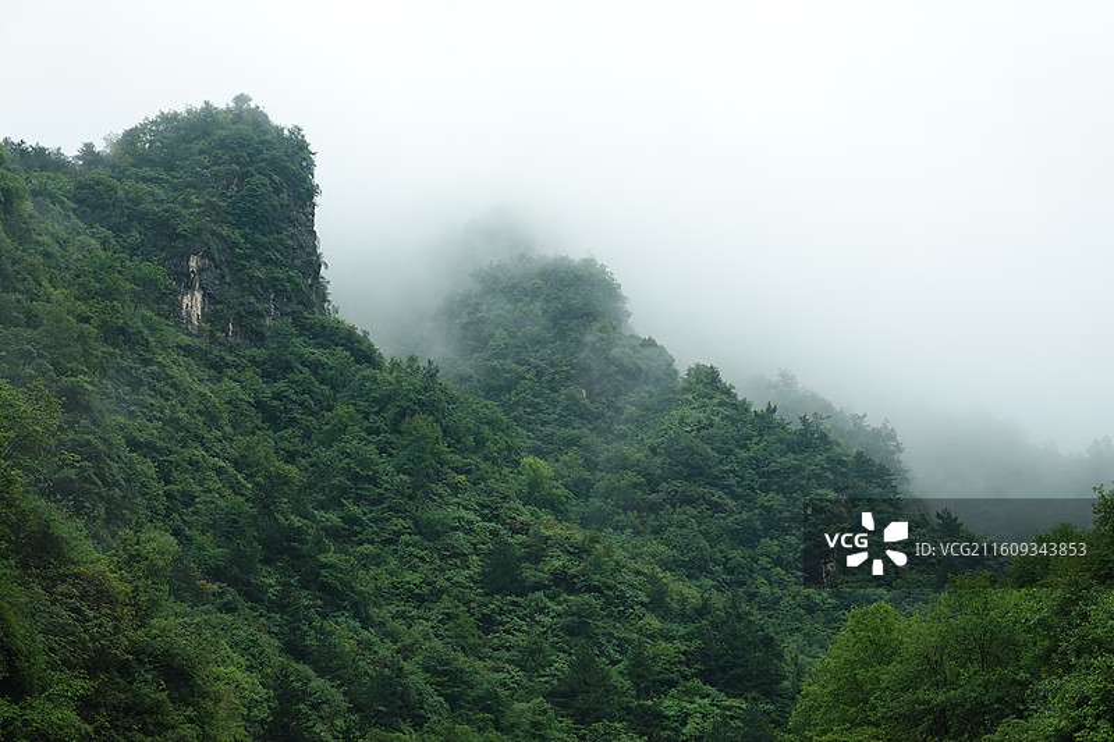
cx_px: 557
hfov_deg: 35.1
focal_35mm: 57
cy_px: 371
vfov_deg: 23.8
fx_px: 1763
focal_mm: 21.12
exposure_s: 1/60
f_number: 4
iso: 125
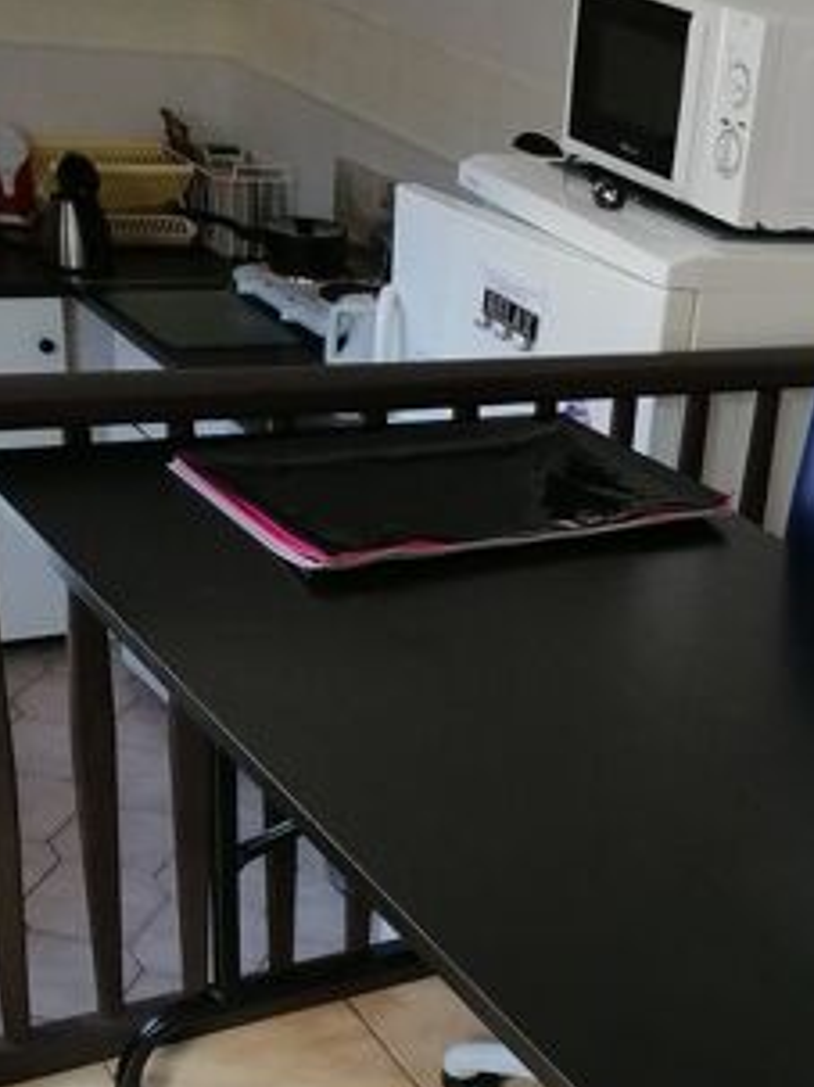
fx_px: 1726
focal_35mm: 55
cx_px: 789
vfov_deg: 33.7
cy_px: 897
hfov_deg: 25.4
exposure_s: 1/100
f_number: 1.8
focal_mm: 3.96
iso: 100
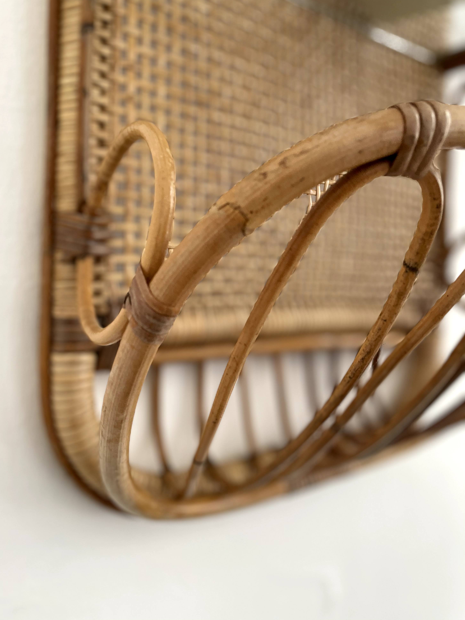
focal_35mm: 27
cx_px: 224
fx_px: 484
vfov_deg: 65.3
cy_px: 300
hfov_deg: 51.3
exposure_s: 1/60
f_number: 1.6
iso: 200
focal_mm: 4.2
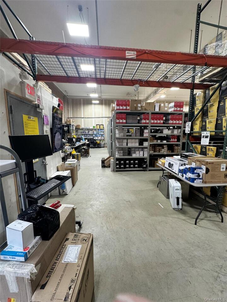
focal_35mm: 14
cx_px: 114
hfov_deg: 85.7
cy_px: 151
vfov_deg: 102.1
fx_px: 122
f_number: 2.2
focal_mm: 2.22
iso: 125
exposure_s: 1/120
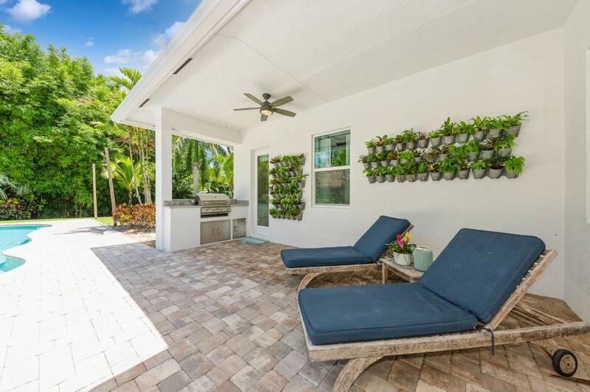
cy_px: 196
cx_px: 295
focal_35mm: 12
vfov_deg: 89.9
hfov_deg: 112.7
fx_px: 197
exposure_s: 1/125
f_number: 8
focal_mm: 12
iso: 160
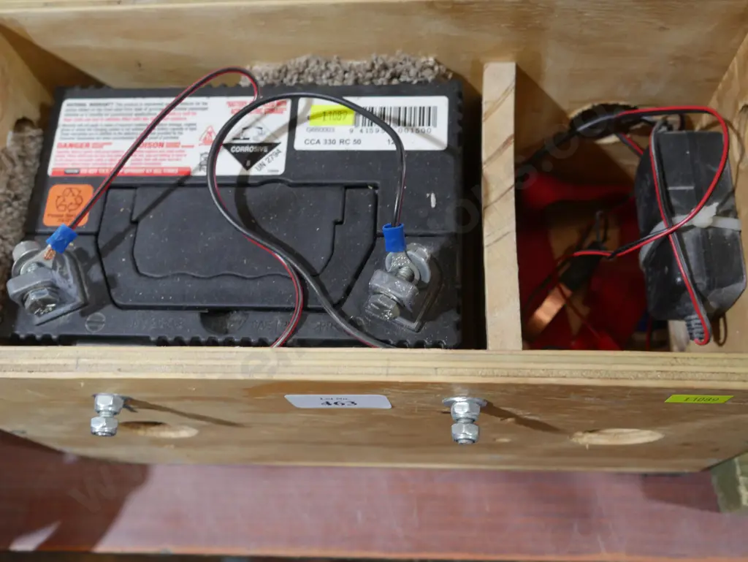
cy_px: 281
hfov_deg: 51.3
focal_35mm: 36
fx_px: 778
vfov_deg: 39.7
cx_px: 374
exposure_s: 1/60
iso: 500
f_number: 4
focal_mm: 18
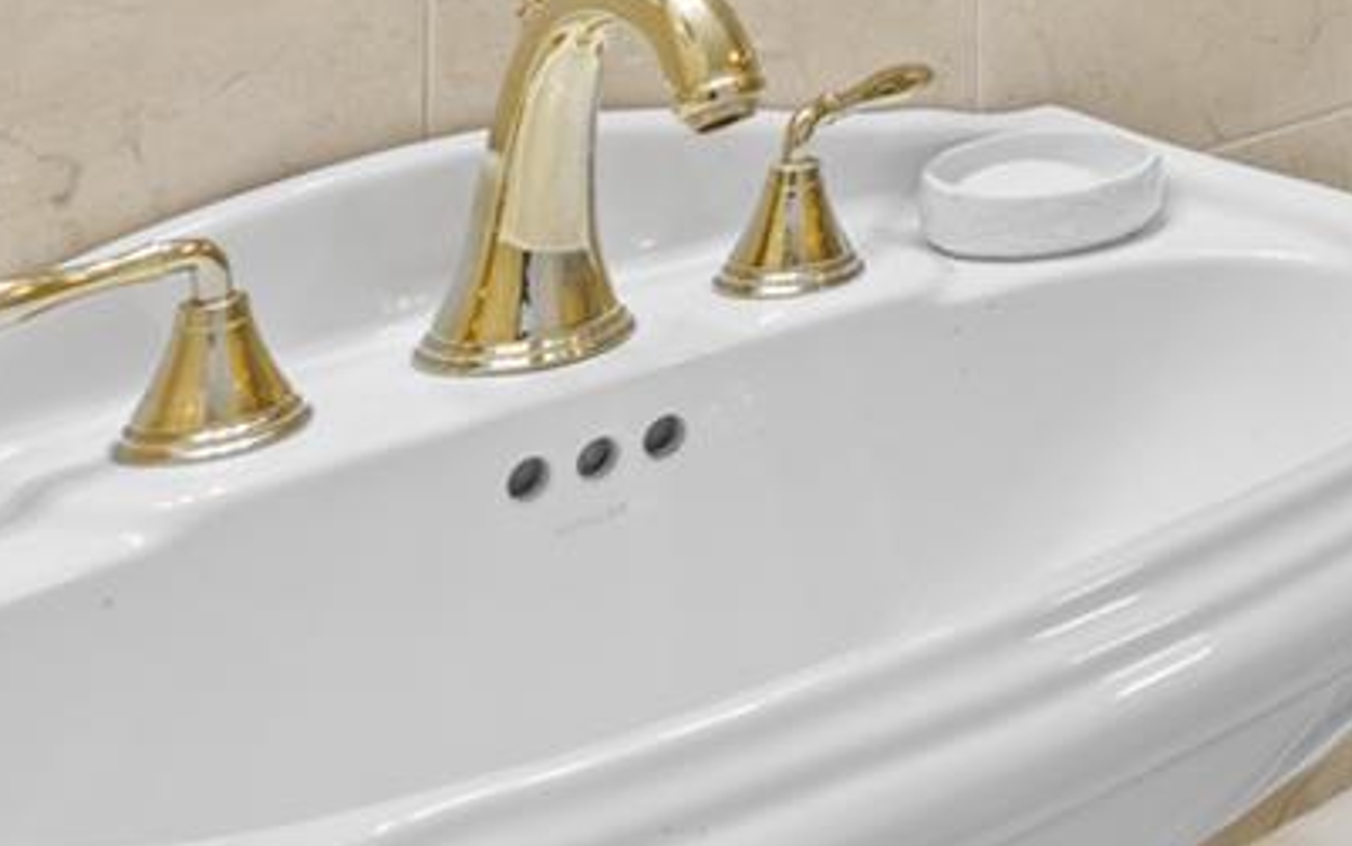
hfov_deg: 23.3
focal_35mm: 65
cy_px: -506
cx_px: 2168
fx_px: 2396
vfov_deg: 17.5
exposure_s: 1/3
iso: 400
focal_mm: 16
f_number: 8
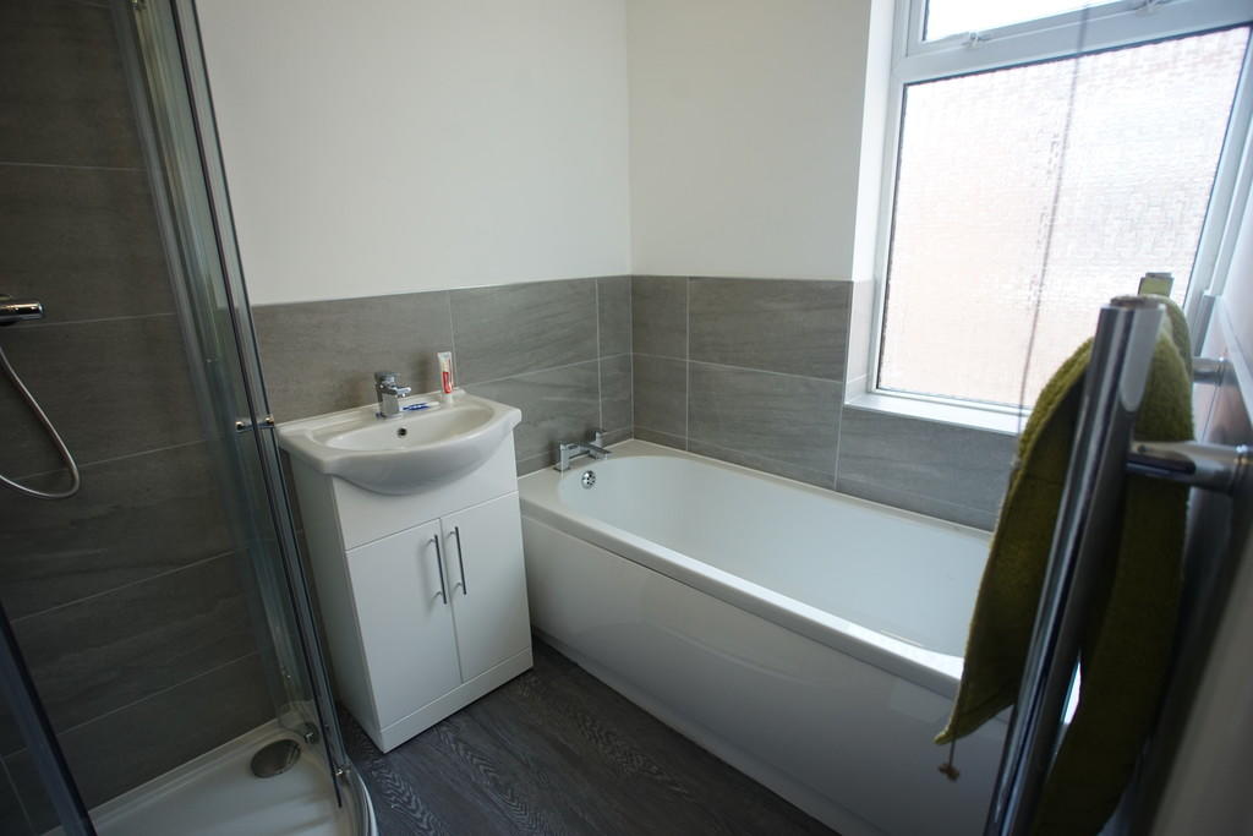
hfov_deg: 93.3
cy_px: 418
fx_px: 592
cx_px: 626
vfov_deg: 70.5
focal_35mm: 17
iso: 800
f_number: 5
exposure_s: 1/100
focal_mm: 17
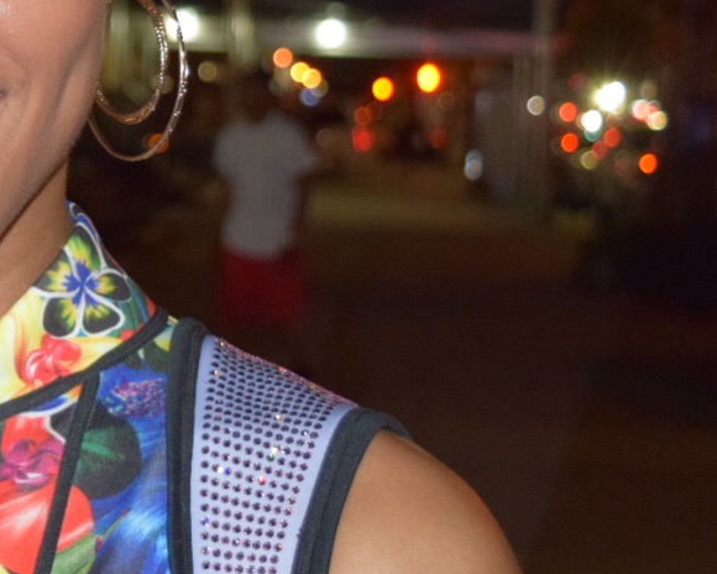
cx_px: -101
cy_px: 22
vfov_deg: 13.8
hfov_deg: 16.8
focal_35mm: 110
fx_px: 2334
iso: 1600
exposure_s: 1/60
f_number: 4.2
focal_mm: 28
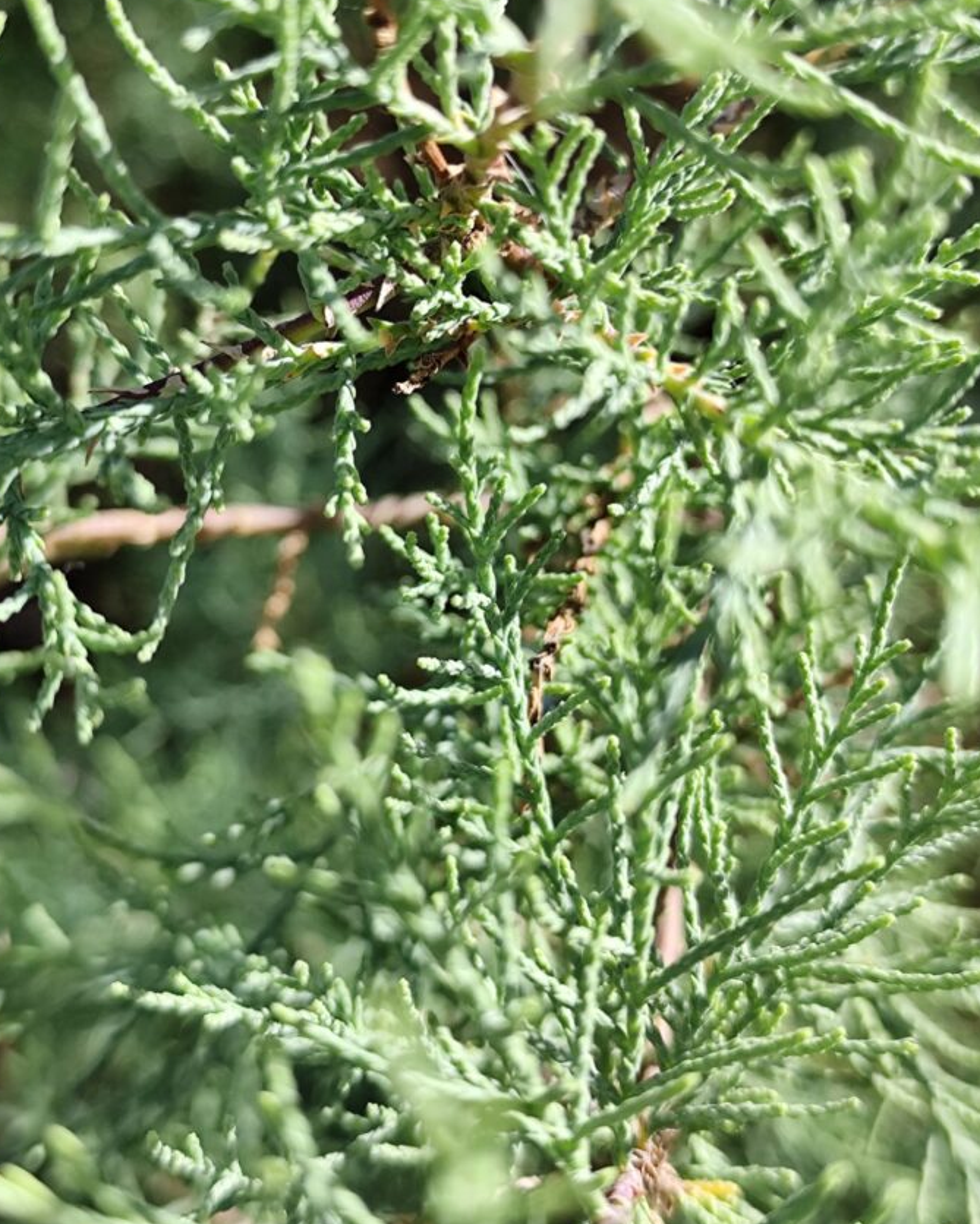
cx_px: 473
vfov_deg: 34.0
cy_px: 493
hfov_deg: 27.6
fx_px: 1994
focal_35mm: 55
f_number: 1.65
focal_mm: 6.19
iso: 50
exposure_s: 1/442
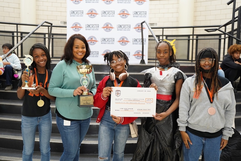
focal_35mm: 32
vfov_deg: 41.1
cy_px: 80
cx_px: 120
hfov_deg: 58.7
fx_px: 214
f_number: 2.8
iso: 1600
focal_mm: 32
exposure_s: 1/100
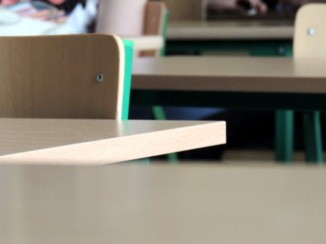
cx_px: 163
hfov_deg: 12.7
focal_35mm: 155
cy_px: 122
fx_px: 1460
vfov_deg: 9.6
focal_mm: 27.6
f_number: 4.4
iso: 400
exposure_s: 1/40
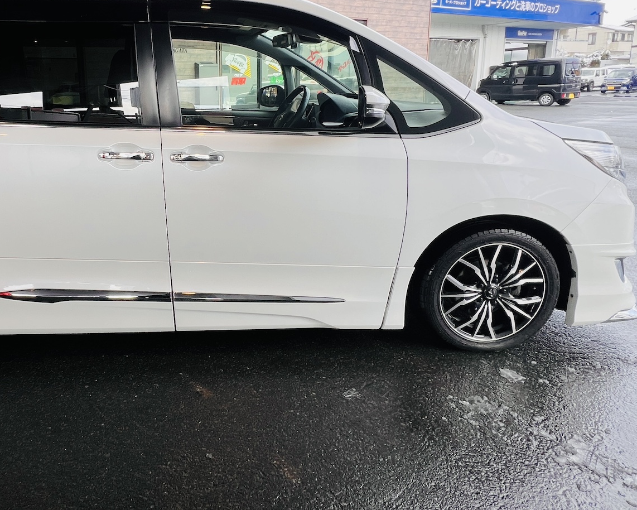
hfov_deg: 66.3
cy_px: 185
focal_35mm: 24
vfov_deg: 57.9
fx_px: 453
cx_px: 166
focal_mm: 1.57
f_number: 1.8
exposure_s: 1/241
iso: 32
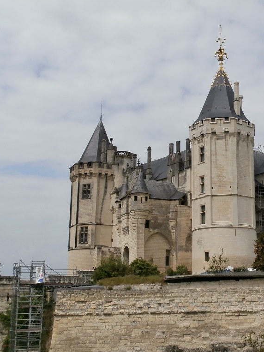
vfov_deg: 37.5
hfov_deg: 27.8
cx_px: 222
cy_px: 176
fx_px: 519
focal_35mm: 51
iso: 100
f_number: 9.9
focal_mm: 6.67
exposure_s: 1/320
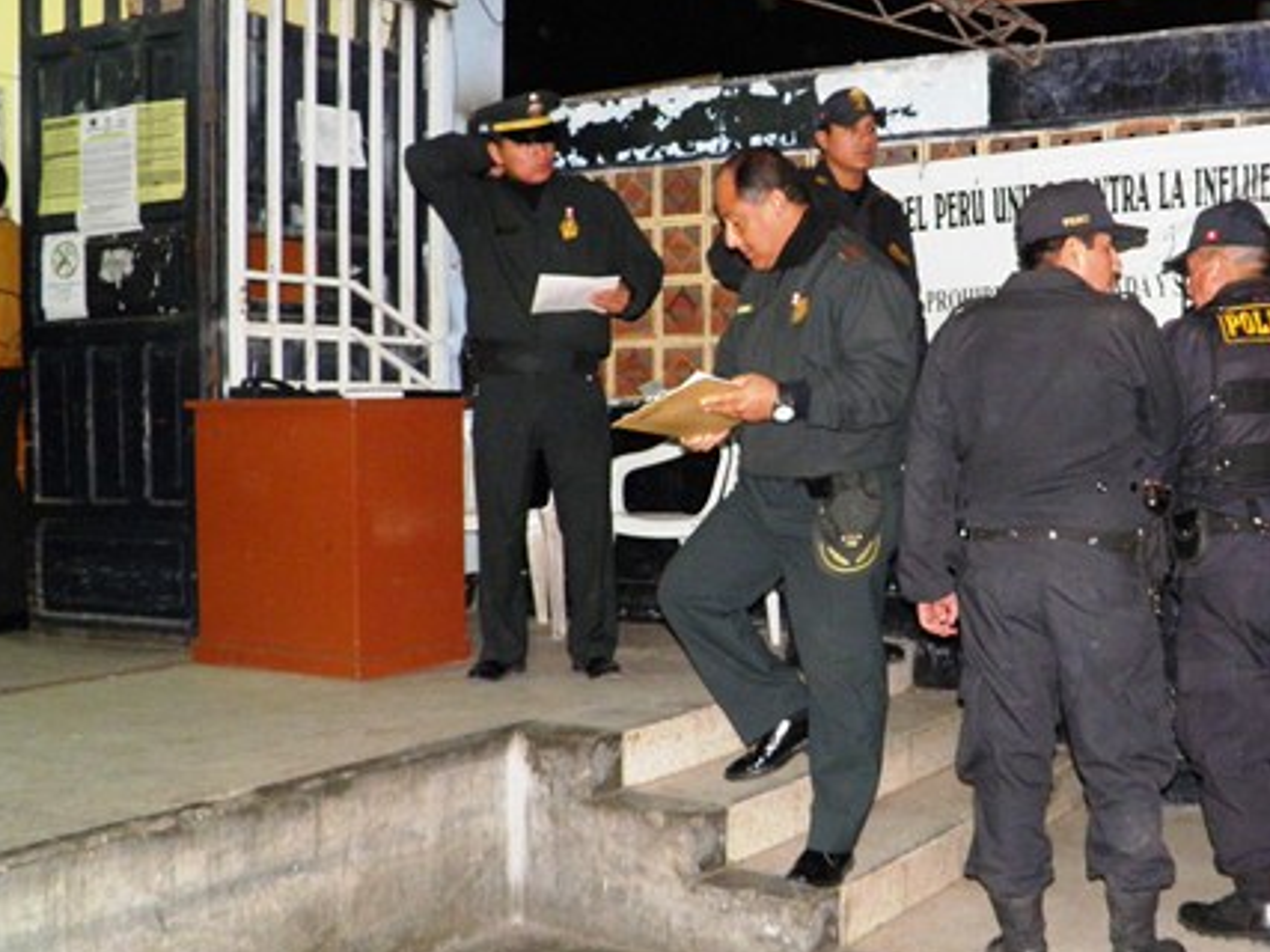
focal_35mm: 42
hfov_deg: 43.9
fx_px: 1540
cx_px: 892
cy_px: 446
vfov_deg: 34.3
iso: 200
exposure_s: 1/30
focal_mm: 4.9
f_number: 2.8
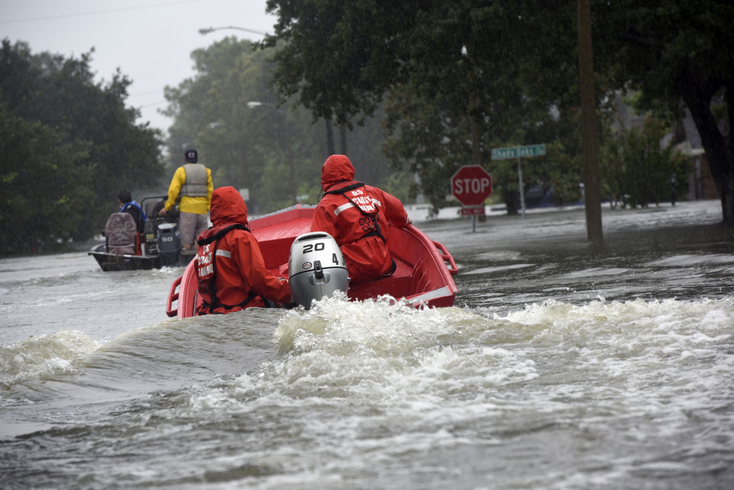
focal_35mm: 185
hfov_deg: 11.1
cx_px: 367
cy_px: 245
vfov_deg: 7.4
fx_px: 3773
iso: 250
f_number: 7.1
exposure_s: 1/200
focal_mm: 185
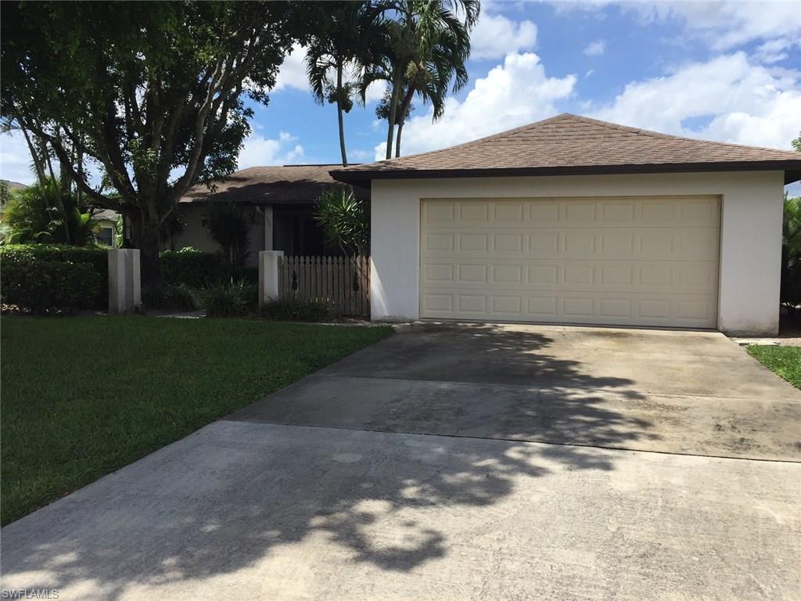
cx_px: 400
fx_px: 671
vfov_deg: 48.2
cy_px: 300
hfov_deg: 61.7
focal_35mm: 29
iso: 32
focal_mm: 4.15
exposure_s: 1/2326
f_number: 2.2
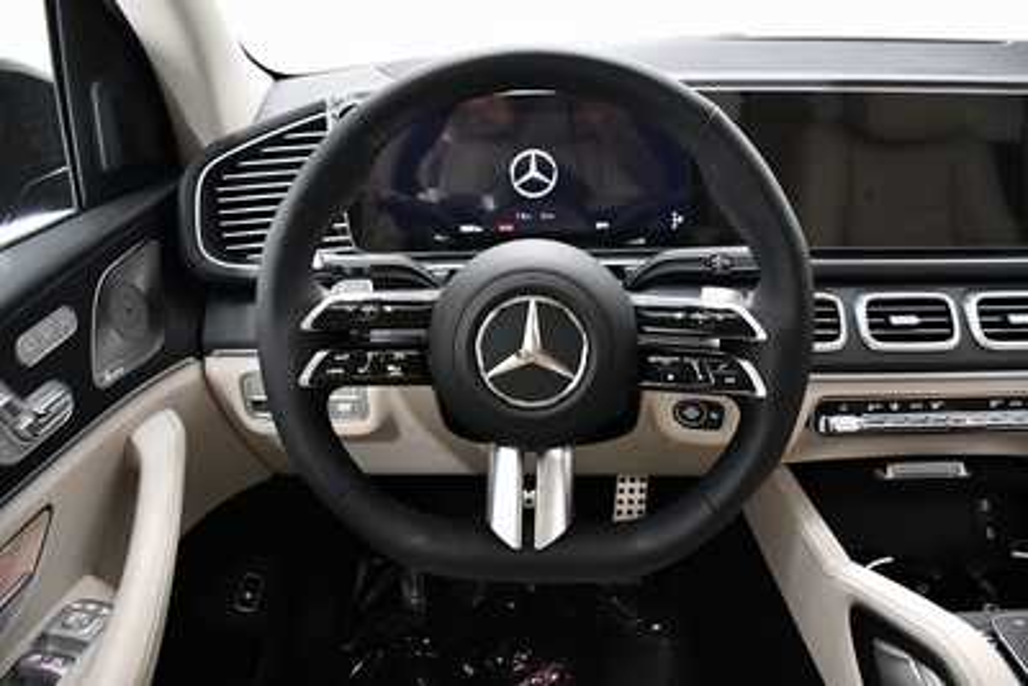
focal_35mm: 27
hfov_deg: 67.4
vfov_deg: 48.0
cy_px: 343
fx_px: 771
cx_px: 514
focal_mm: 18
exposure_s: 1/60
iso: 4000
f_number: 3.5
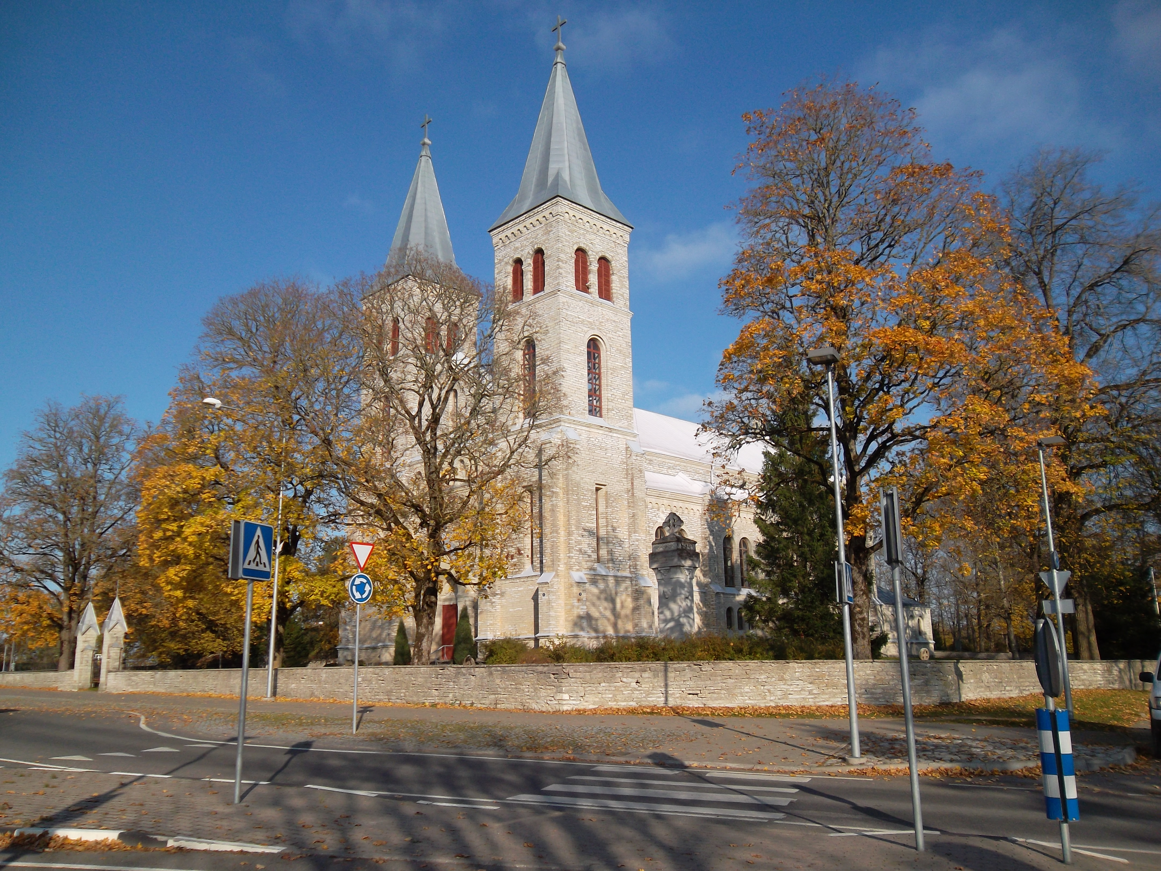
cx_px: 580
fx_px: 906
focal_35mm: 27
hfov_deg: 65.3
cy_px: 436
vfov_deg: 51.4
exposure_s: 1/950
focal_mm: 4.9
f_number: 3.5
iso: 80
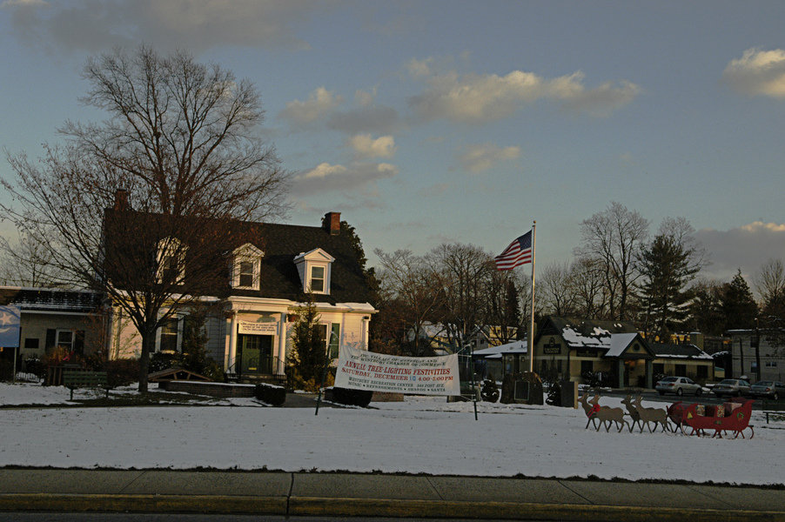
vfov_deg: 31.8
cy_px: 261
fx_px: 915
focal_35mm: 42
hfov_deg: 46.4
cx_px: 392
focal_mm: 28
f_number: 8
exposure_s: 1/400
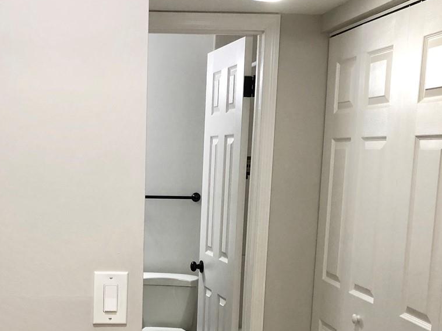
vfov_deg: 24.2
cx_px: 112
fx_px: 753
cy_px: 294
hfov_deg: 32.1
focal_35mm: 59
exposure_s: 1/24
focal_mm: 3.99
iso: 32
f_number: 1.8
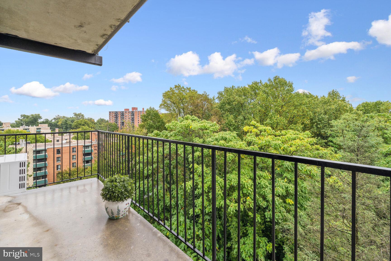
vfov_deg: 73.7
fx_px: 174
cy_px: 130
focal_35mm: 16
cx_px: 196
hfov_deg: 96.7
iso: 200
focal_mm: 16
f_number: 8
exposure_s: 1/125
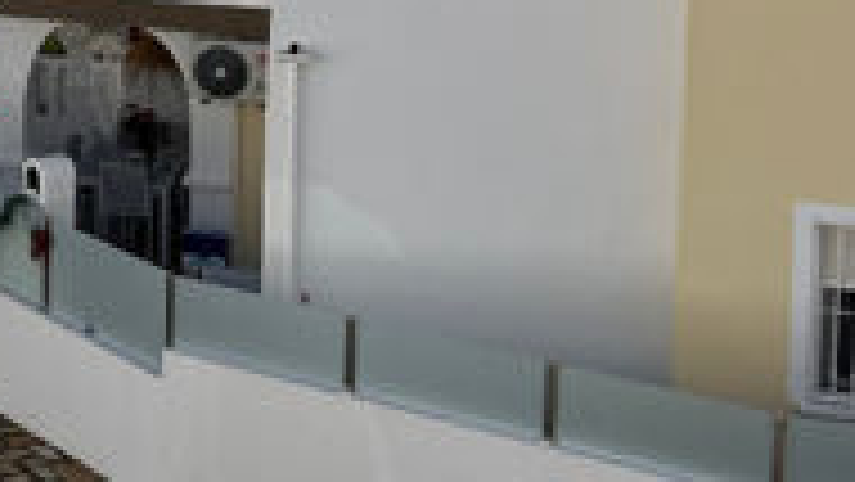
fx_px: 2381
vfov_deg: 11.1
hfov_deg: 18.3
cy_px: -239
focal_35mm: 105
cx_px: -385
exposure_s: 1/6897
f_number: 1.6
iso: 50
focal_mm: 5.1
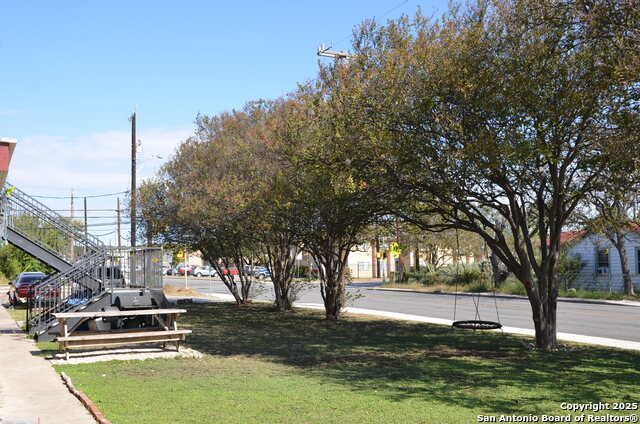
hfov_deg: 49.6
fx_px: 692
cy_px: 212
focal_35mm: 39
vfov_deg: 34.1
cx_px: 320
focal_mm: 26
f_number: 6.3
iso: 100
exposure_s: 1/250
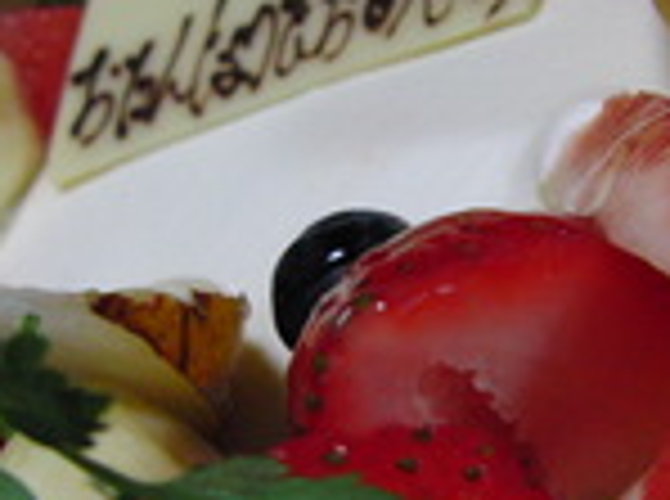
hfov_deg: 30.8
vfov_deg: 23.2
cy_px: 275
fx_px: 1216
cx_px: 369
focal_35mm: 63
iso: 400
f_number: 2.8
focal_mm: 4.6
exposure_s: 1/60
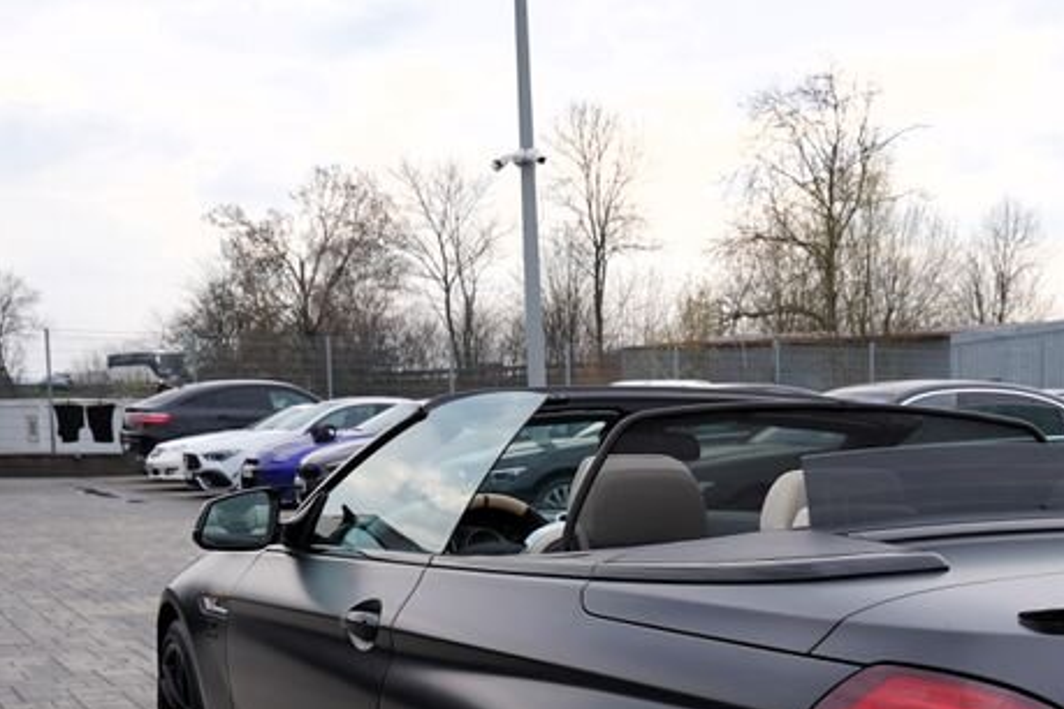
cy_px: 678
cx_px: 960
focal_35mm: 58
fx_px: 1714
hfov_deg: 32.7
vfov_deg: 22.6
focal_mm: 26
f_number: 7.1
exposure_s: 1/200
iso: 100
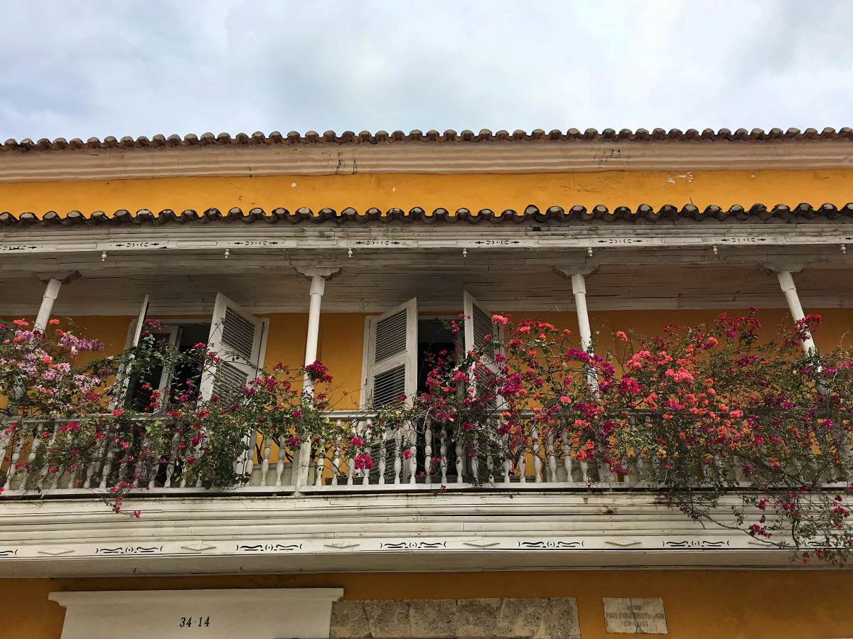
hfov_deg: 63.5
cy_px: 320
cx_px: 426
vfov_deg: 49.7
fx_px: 690
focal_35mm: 28
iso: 20
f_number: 1.8
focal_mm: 3.99
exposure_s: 1/2283
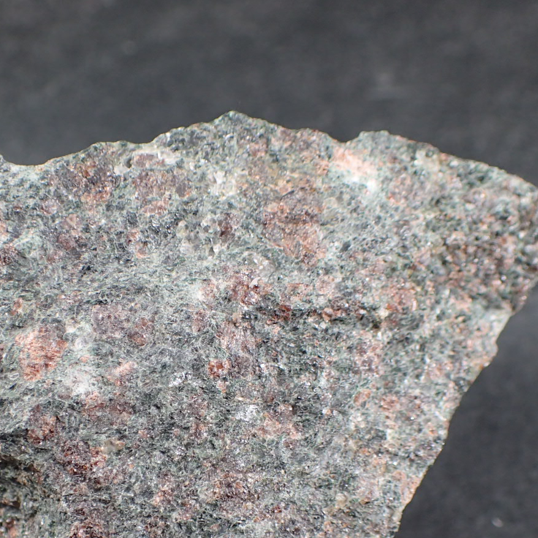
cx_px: 187
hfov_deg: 29.4
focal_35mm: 58
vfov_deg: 29.0
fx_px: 1020
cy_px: 416
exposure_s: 1/125
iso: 125
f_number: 2.3
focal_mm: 5.5
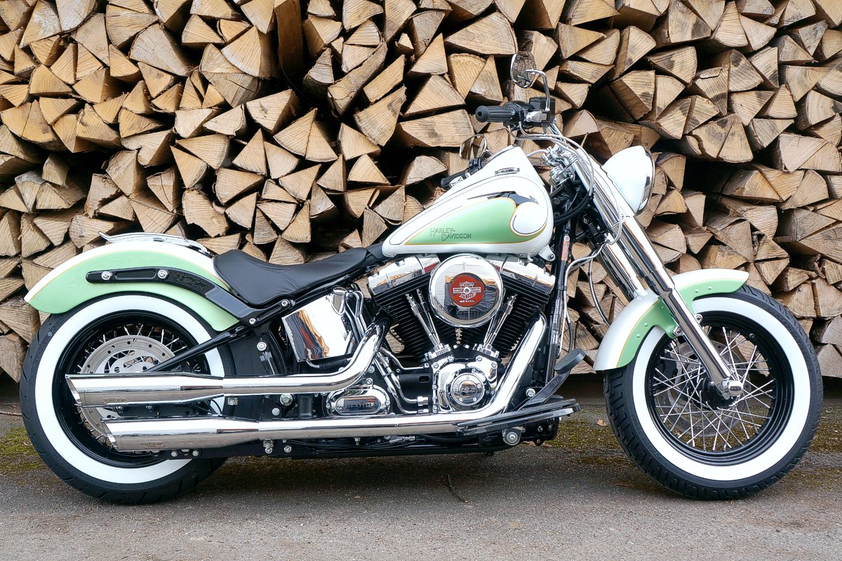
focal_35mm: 36
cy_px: 280
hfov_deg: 53.1
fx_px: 842
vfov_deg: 36.9
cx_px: 421
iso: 100
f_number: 7.1
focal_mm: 24
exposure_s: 1/100
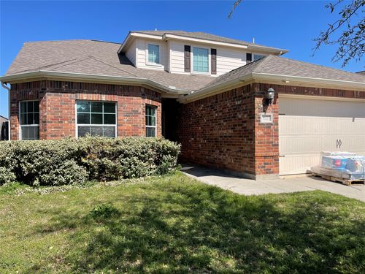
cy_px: 137
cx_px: 182
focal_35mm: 25
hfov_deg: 69.4
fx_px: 264
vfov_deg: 54.9
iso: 32
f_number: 1.6
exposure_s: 1/3086
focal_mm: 5.1
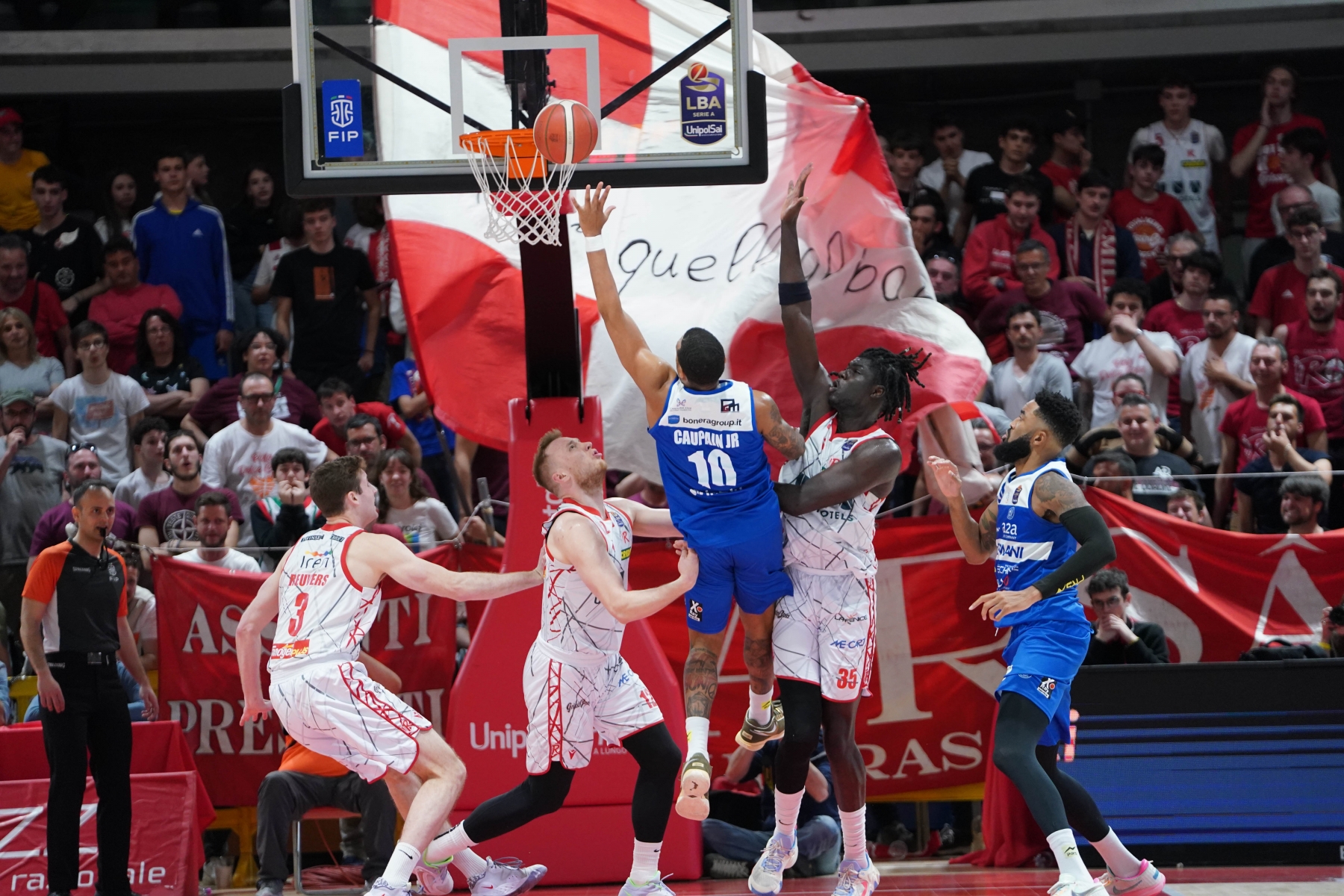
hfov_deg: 10.3
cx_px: 672
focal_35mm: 200
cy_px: 448
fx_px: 7466
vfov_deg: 6.9
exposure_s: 1/1250
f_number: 3.2
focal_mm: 200
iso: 3200
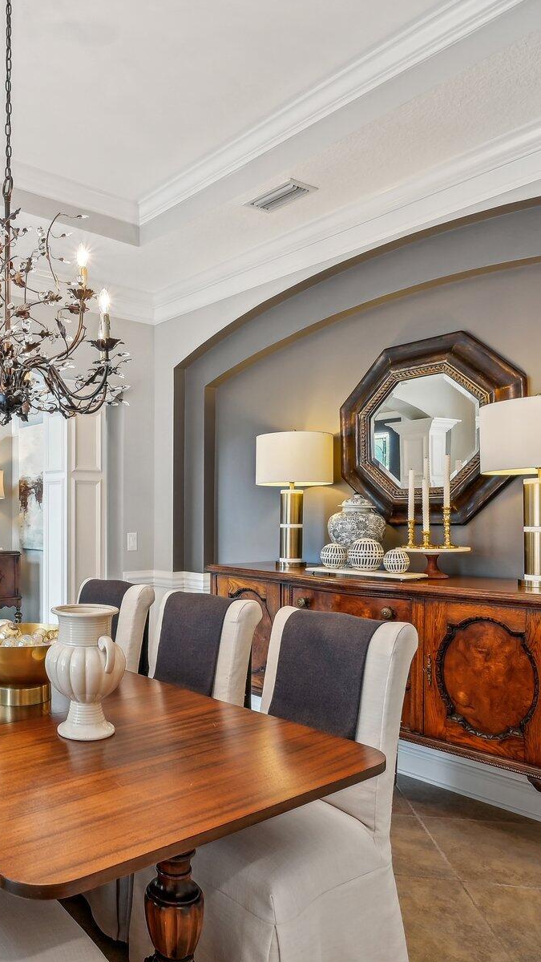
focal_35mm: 25
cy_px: 529
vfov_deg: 73.9
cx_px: 79
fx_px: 638
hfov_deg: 43.0
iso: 400
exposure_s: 1/8
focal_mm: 14
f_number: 8
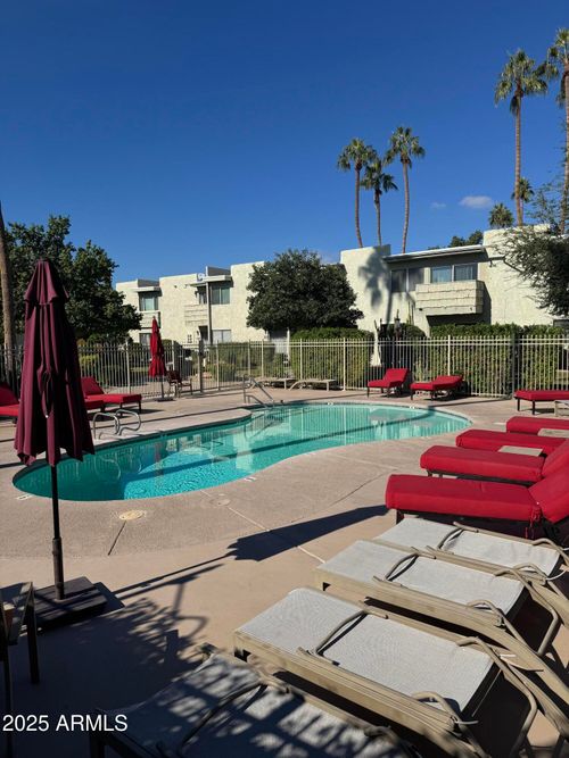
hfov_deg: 56.8
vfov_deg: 71.6
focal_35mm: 24
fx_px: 526
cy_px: 379
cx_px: 284
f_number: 1.78
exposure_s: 1/7092
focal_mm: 6.76
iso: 80
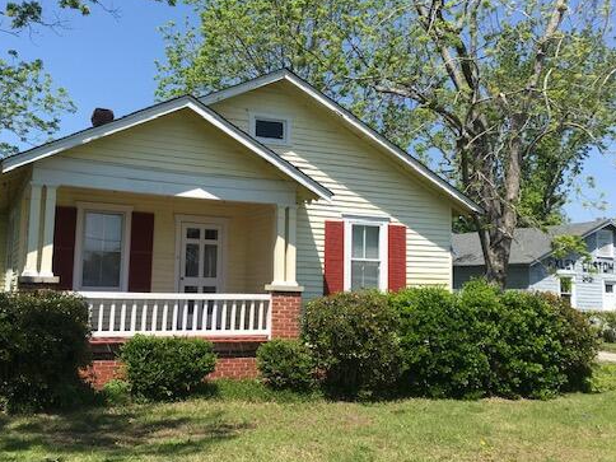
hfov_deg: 49.9
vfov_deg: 38.7
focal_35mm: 37
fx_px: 658
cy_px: 220
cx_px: 256
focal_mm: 3.99
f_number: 1.8
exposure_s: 1/1953
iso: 20
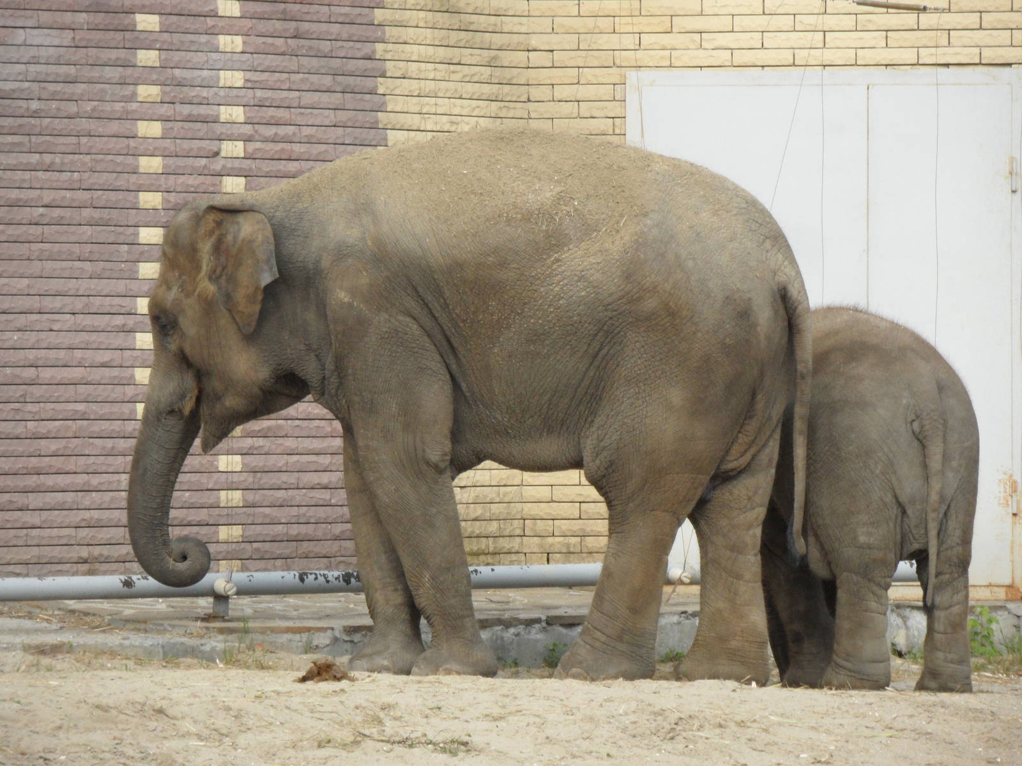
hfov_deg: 6.6
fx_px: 8857
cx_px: 511
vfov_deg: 5.0
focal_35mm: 300
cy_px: 383
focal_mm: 49.4
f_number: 5.4
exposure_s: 1/500
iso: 200
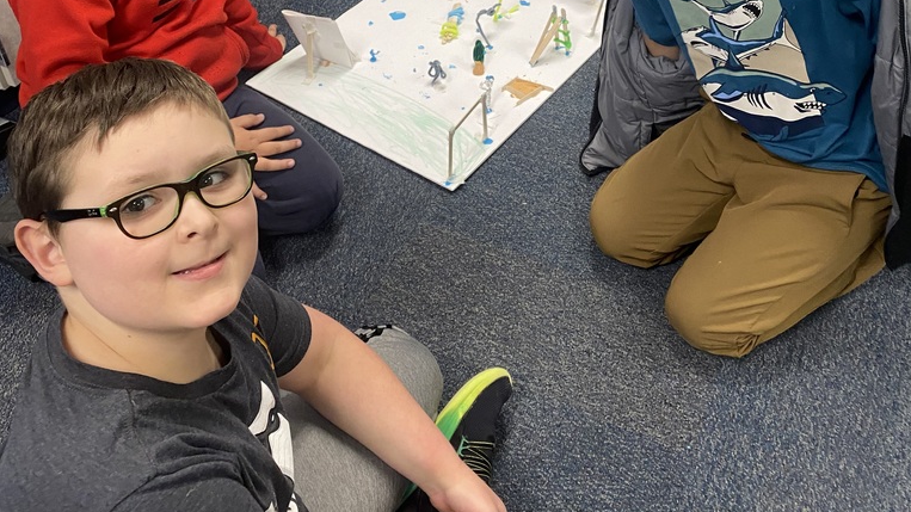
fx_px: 918
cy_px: 1
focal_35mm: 38
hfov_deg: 52.8
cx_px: 454
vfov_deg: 29.2
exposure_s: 1/59
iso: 160
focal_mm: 4.25
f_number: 1.8
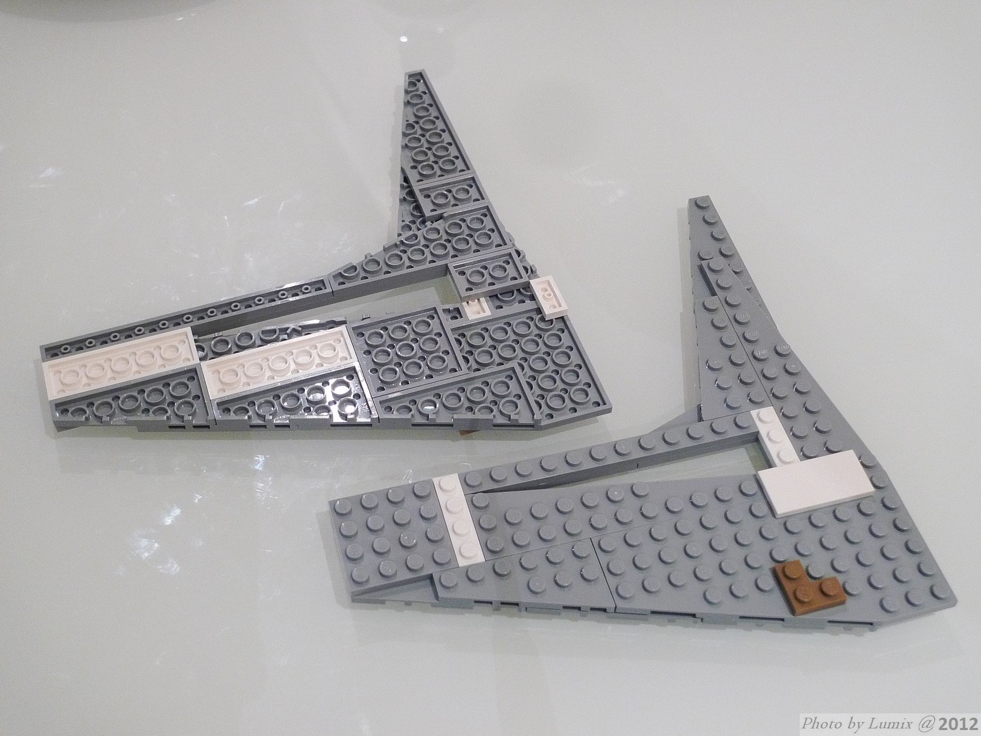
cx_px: 490
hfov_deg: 39.7
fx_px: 1360
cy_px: 368
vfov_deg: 30.3
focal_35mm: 48
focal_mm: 10.2
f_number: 2.8
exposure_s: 1/20
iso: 400
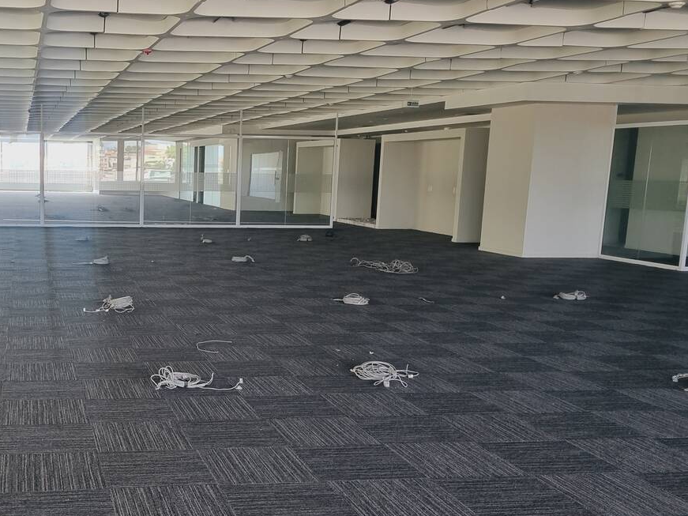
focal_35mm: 43
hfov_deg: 41.7
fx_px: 855
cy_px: 295
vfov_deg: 33.5
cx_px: 123
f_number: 1.8
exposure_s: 1/120
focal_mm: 5.4
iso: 250
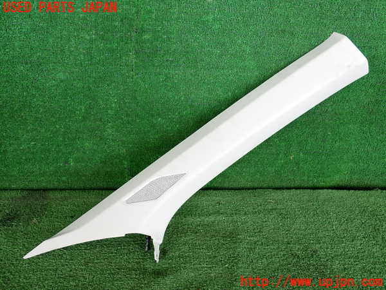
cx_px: 193
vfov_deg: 44.2
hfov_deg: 56.8
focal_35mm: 32
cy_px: 145
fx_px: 357
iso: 200
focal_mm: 5.79
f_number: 2.4
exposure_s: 1/125
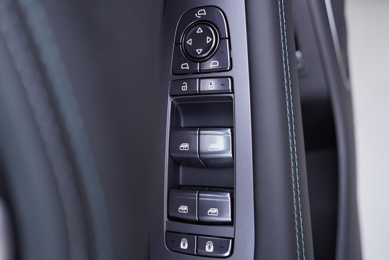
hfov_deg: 53.1
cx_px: 194
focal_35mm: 36
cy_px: 130
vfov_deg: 36.9
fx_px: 389
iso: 250
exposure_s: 1/40
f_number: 2.8
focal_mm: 24
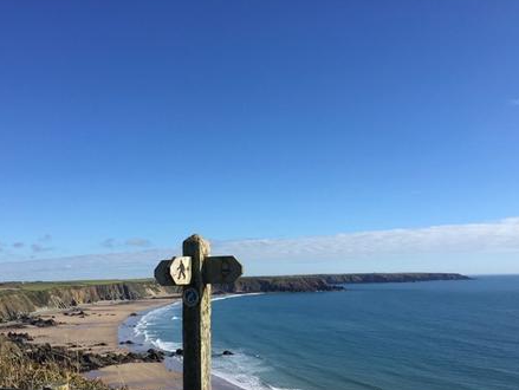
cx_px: 234
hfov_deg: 55.2
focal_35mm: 33
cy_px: 211
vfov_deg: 43.0
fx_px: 495
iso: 32
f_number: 2.2
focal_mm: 4.15
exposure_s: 1/2198
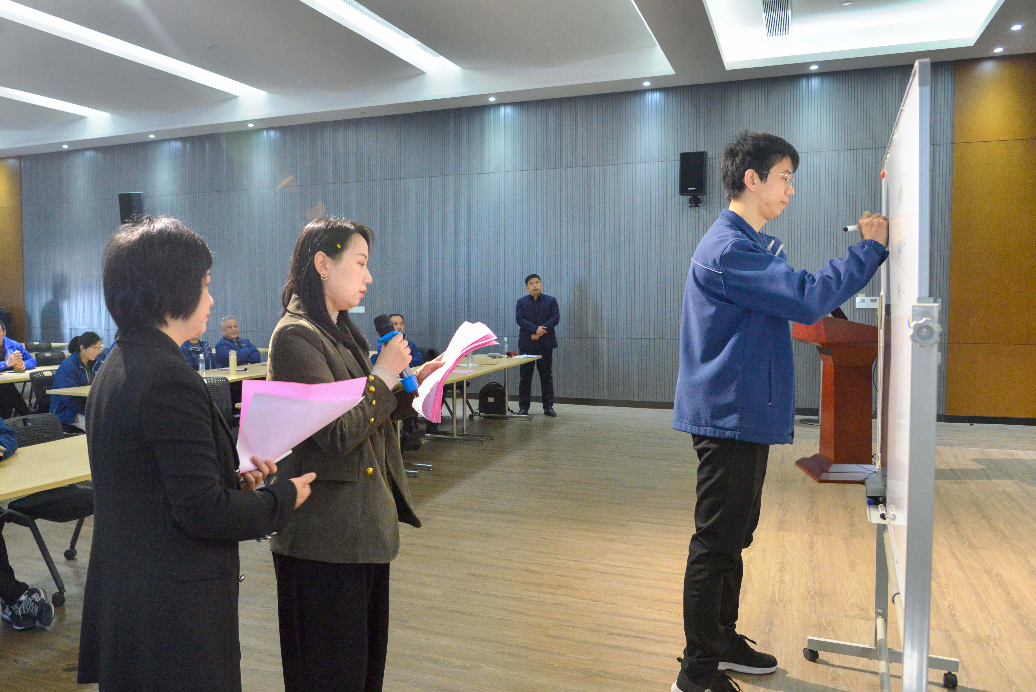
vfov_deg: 53.2
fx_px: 691
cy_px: 346
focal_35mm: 24
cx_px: 518
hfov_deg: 73.7
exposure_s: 1/80
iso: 2200
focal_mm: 24
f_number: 5.6
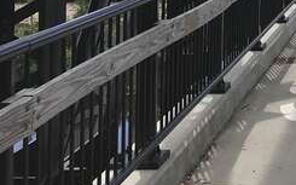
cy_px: -105
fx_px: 782
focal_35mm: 97
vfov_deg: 12.7
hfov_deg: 19.1
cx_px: 425
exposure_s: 1/1623
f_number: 1.8
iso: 20
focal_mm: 3.99
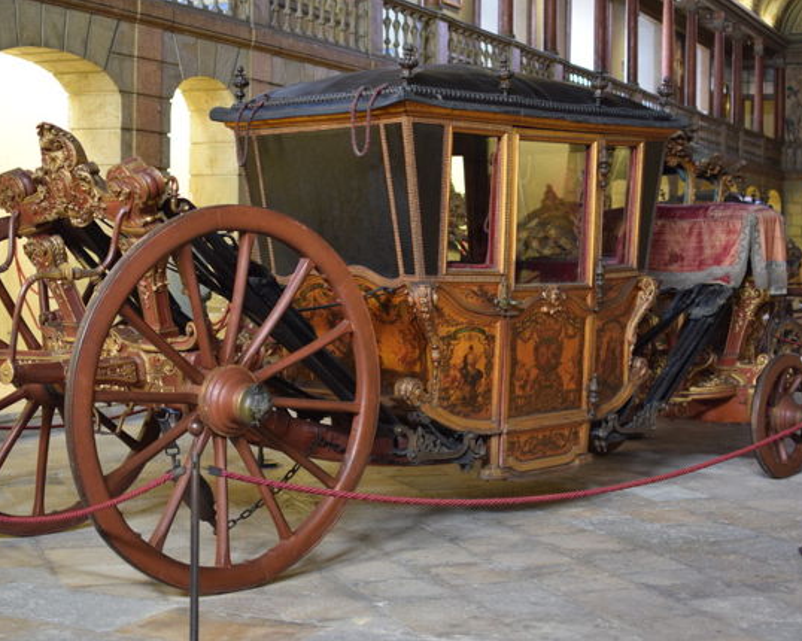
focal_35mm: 60
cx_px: 329
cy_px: 321
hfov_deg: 31.6
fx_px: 1413
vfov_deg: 25.6
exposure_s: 1/60
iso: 720
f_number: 1.8
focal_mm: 35
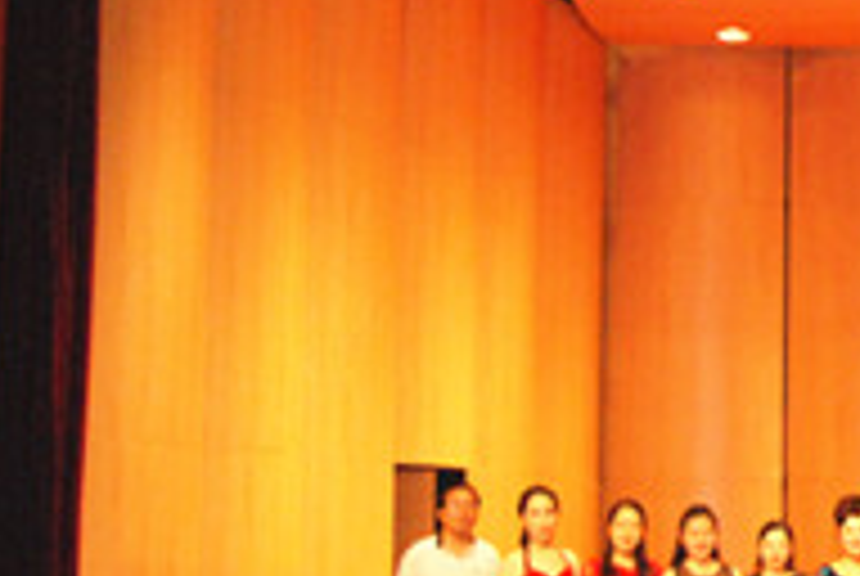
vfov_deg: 10.4
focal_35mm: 132
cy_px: 47
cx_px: 1229
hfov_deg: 14.6
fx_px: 3158
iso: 1600
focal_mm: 28
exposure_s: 1/60
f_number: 5.6
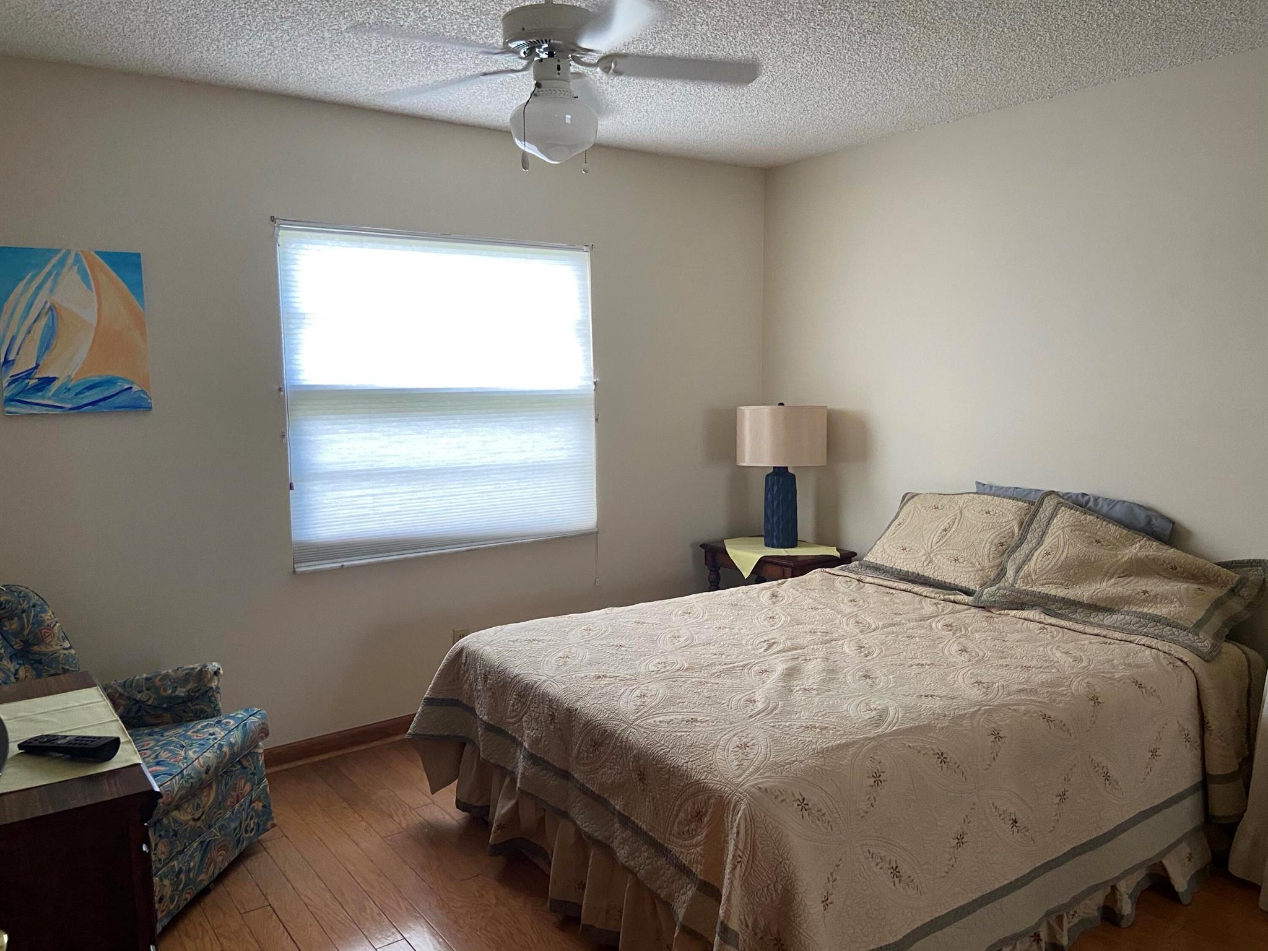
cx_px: 634
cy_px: 476
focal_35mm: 26
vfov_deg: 53.1
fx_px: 952
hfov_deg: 67.3
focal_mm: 4.25
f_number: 1.8
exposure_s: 1/60
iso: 200
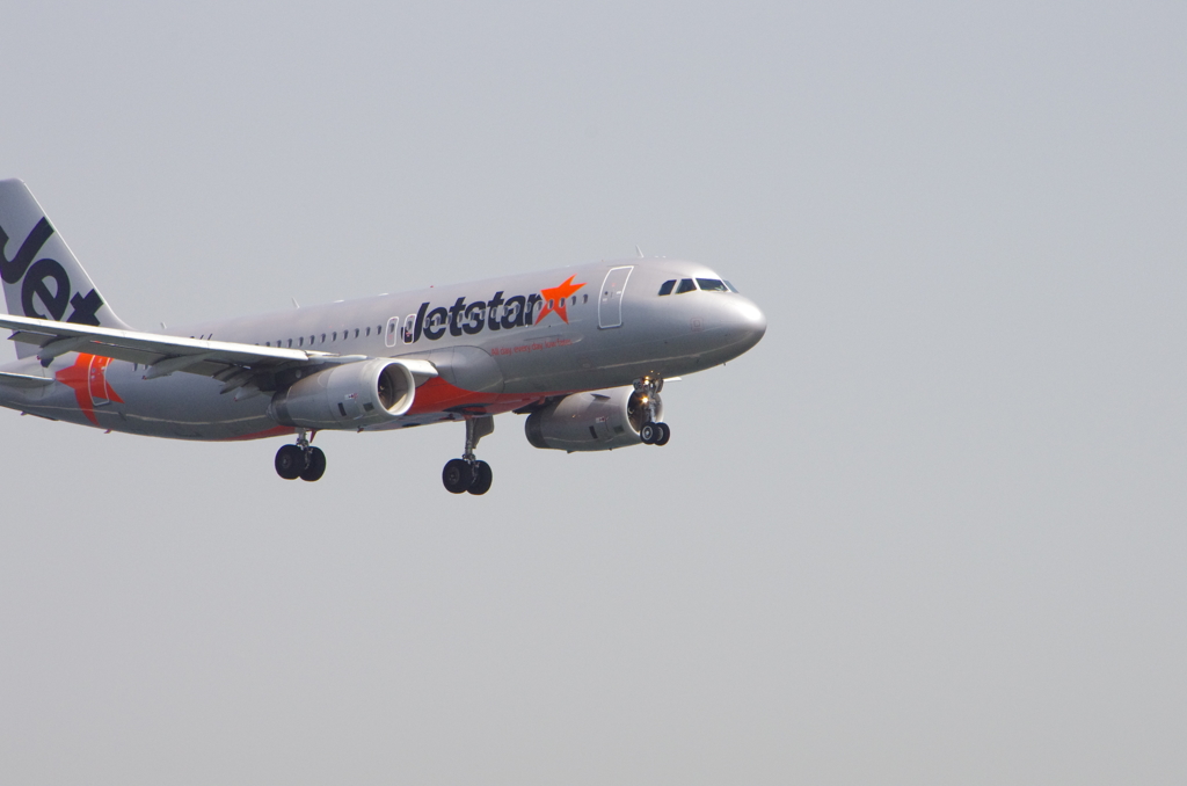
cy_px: 393
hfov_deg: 4.6
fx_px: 14805
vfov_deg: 3.0
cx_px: 594
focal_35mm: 450
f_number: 11
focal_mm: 300
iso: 1600
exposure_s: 1/1600
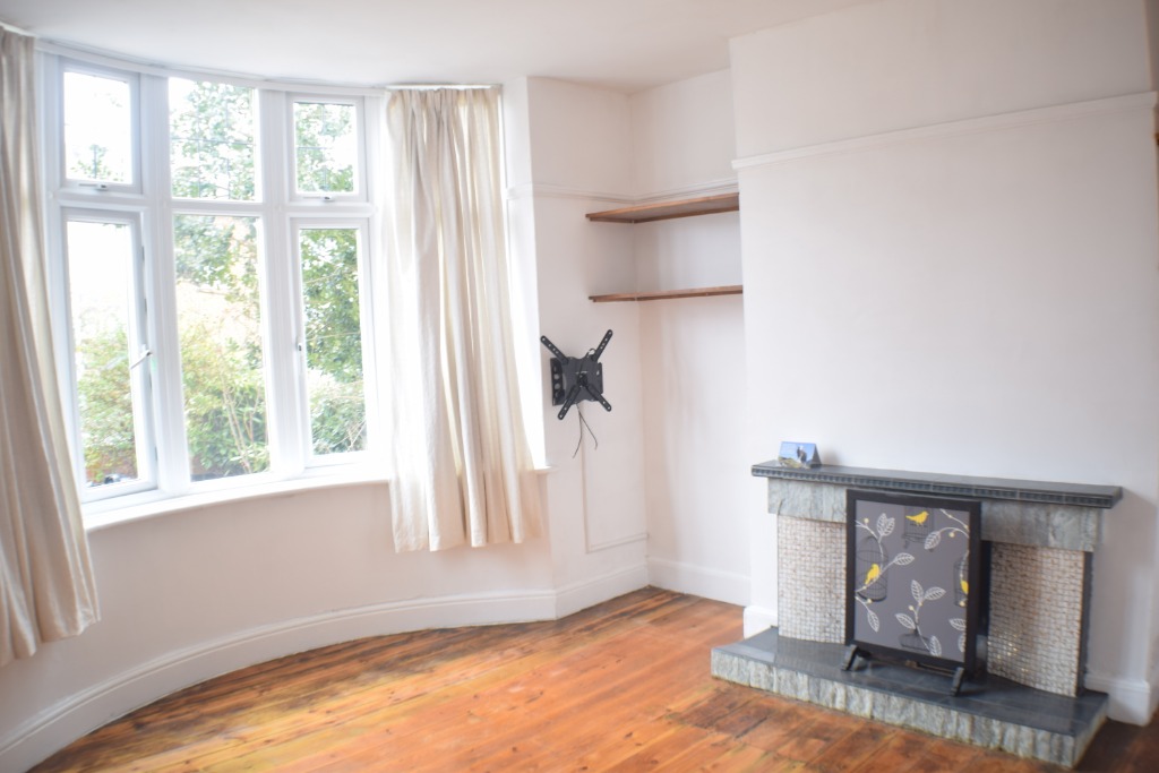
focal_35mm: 36
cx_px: 580
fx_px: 1159
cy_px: 386
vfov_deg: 36.9
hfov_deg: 53.1
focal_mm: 24
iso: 100
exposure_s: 1/6
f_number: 3.8
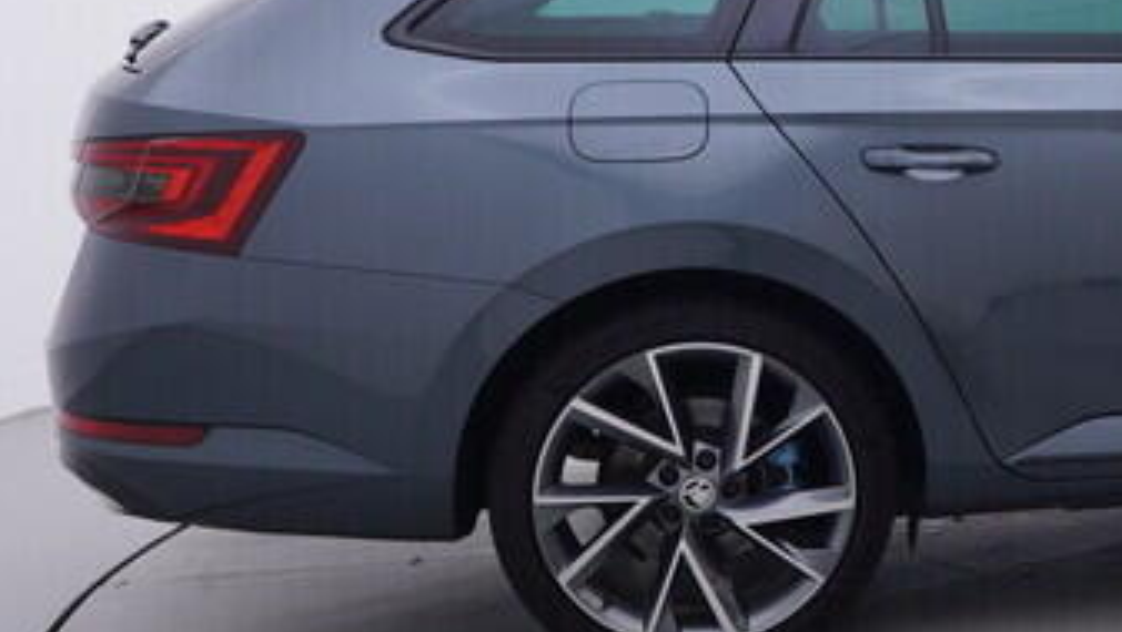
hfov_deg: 26.5
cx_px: 1322
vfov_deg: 16.8
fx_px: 2131
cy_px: 210
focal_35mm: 72
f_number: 5
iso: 200
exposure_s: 1/80
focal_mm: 15
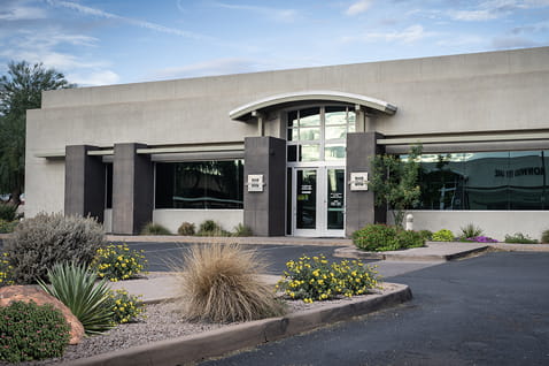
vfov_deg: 34.2
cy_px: 183
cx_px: 274
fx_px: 594
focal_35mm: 39
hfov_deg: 49.6
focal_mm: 39
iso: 200
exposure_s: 1/100
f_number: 8
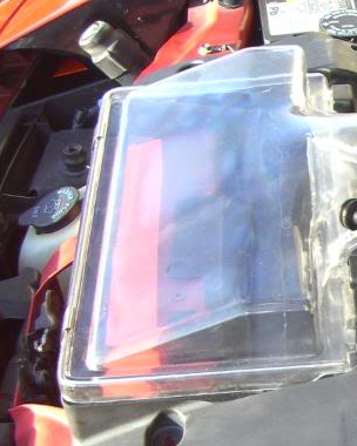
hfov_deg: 14.0
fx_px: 1321
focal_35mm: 100
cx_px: 600
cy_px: 359
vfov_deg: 19.0
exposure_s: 1/100
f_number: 2.7
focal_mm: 6.2
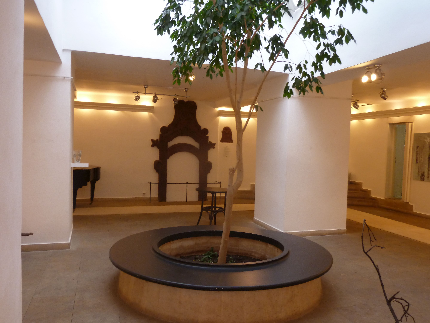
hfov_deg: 61.7
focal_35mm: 29
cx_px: 215
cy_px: 162
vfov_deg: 48.2
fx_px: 360
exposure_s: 1/30
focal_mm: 4.7
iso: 200
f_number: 3.4
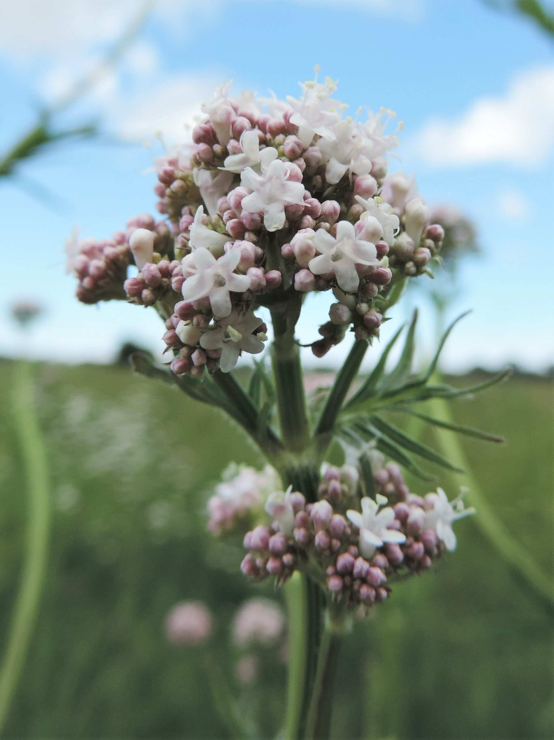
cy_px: 370
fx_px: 512
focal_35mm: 24
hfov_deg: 56.8
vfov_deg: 71.6
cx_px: 277
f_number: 3
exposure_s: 1/800
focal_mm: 4.3
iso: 80
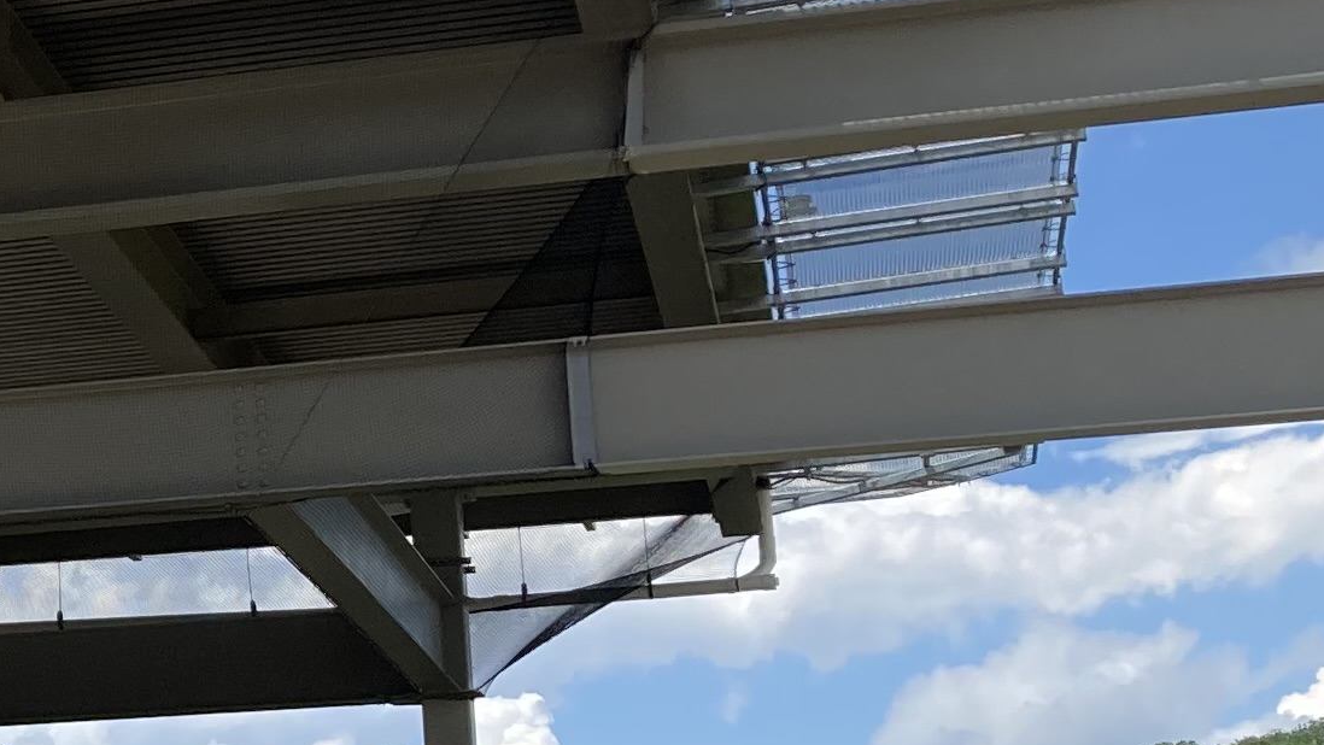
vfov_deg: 10.8
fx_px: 3933
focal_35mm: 112
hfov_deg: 17.5
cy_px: 694
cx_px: -564
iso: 20
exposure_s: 1/1715
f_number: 1.8
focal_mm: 3.99
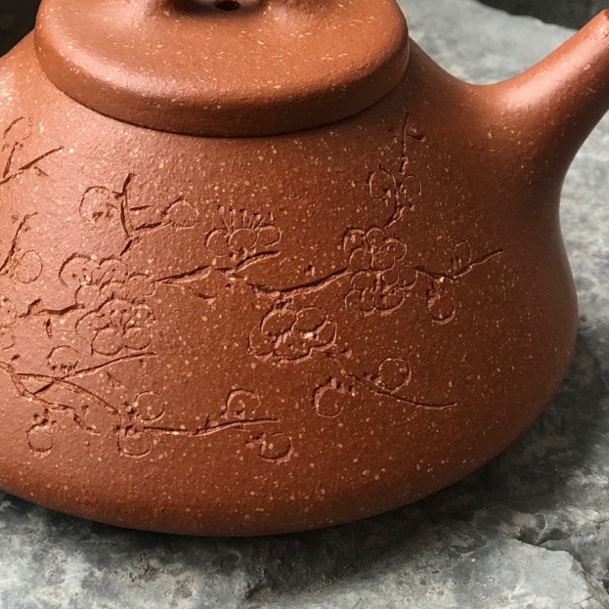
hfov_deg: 17.9
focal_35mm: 97
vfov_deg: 17.9
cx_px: 224
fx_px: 1931
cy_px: 249
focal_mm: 6.6
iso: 25
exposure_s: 1/50
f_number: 2.8
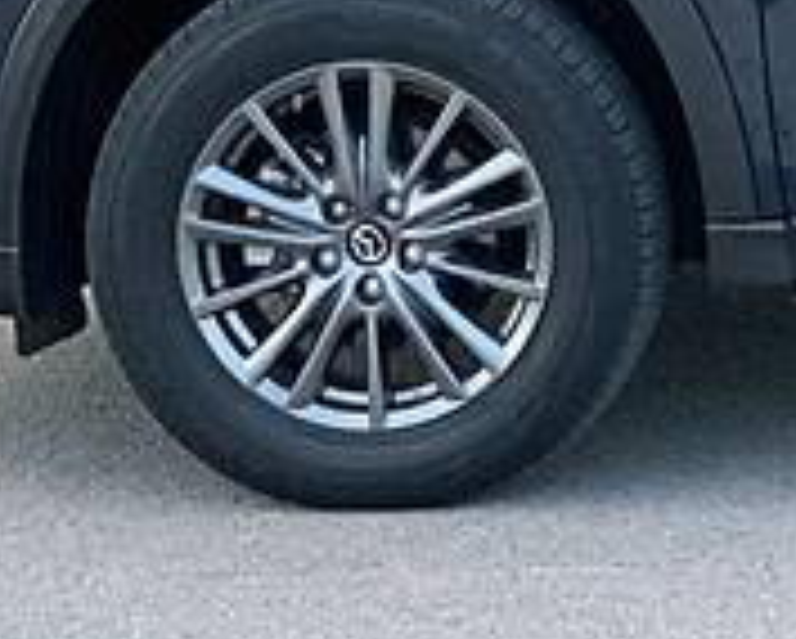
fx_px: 5401
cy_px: -212
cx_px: 1457
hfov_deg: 8.1
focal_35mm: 229
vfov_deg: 6.7
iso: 320
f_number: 2.4
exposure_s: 1/60
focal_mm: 6
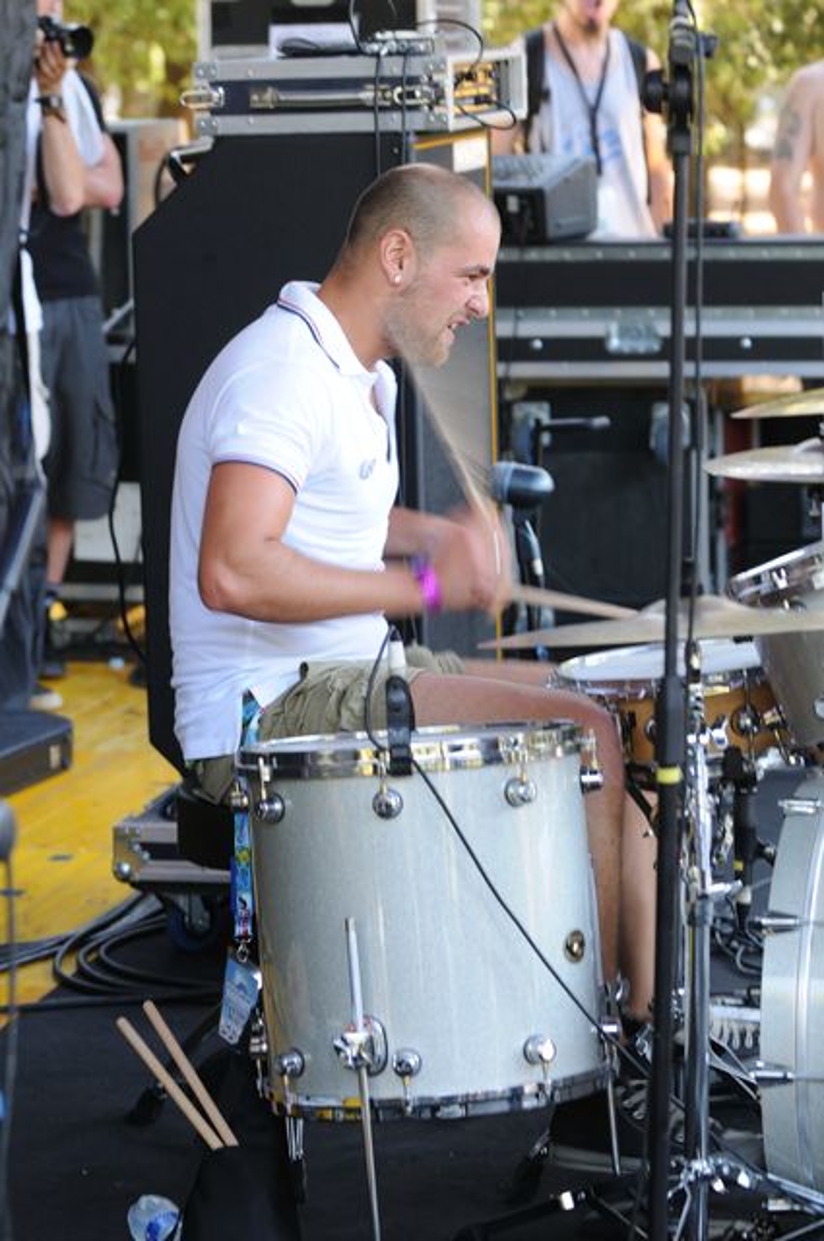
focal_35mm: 105
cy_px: 620
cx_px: 412
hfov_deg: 13.0
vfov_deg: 19.5
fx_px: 3615
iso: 200
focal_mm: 70
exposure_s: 1/60
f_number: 4
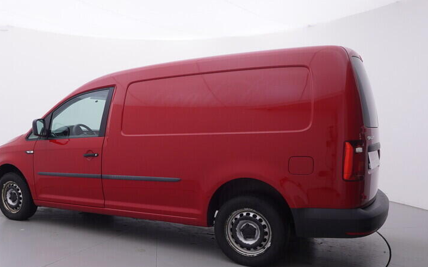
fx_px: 382
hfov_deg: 57.6
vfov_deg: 38.3
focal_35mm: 33
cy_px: 169
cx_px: 154
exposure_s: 1/80
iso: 200
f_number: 5
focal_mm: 15
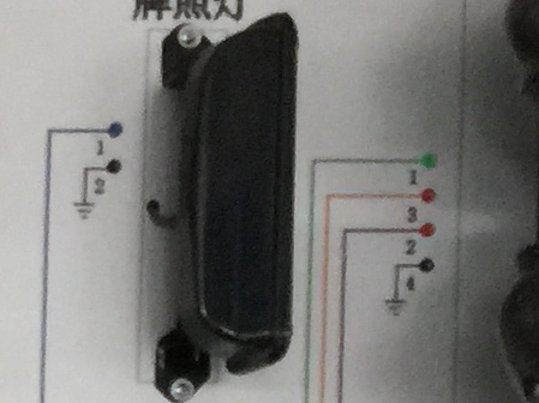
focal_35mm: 211
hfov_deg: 8.5
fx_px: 3283
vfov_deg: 6.5
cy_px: 1148
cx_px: -796
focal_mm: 4.15
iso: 50
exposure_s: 1/15
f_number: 2.2
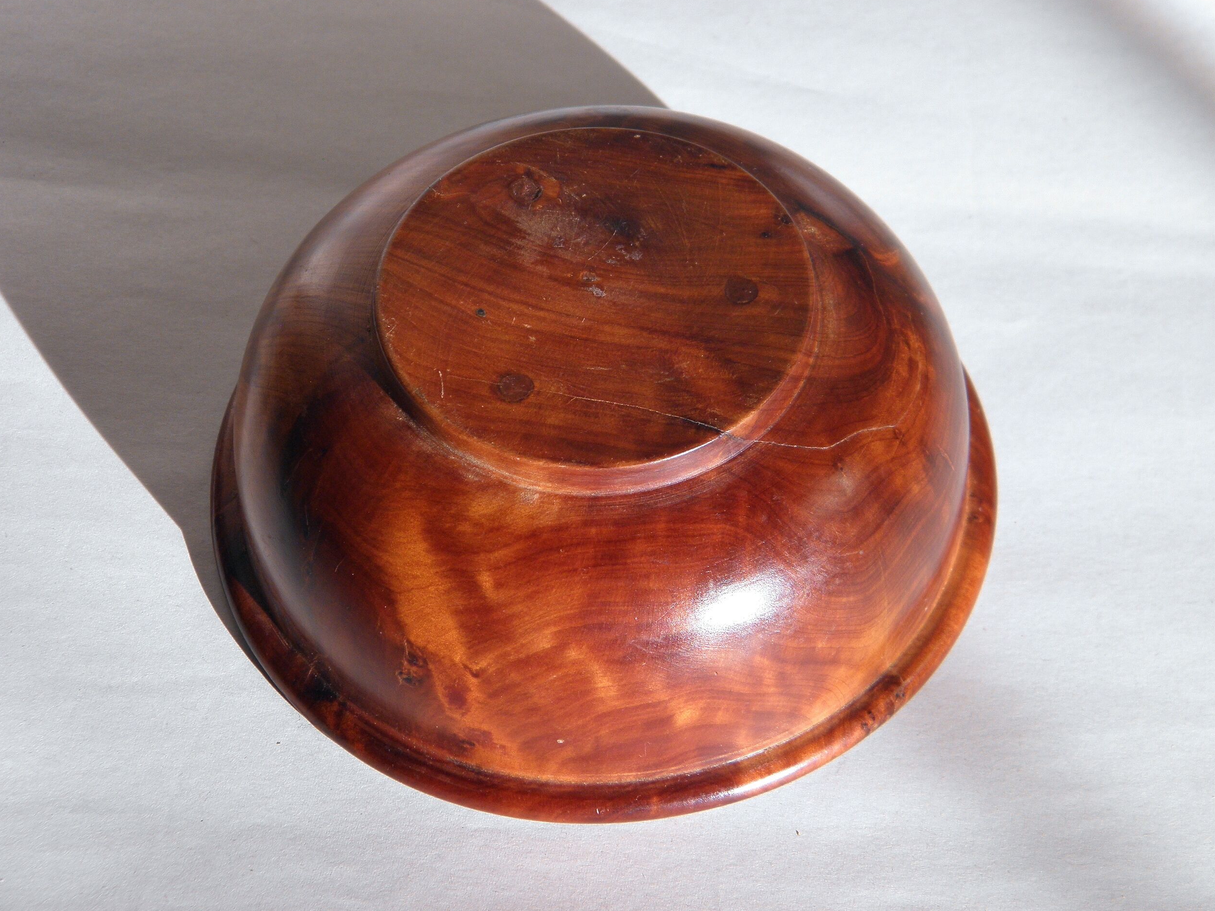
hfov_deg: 18.2
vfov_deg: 13.7
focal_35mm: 108
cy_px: 450
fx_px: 3790
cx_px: 616
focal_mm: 19
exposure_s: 1/80
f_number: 4.7
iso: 100
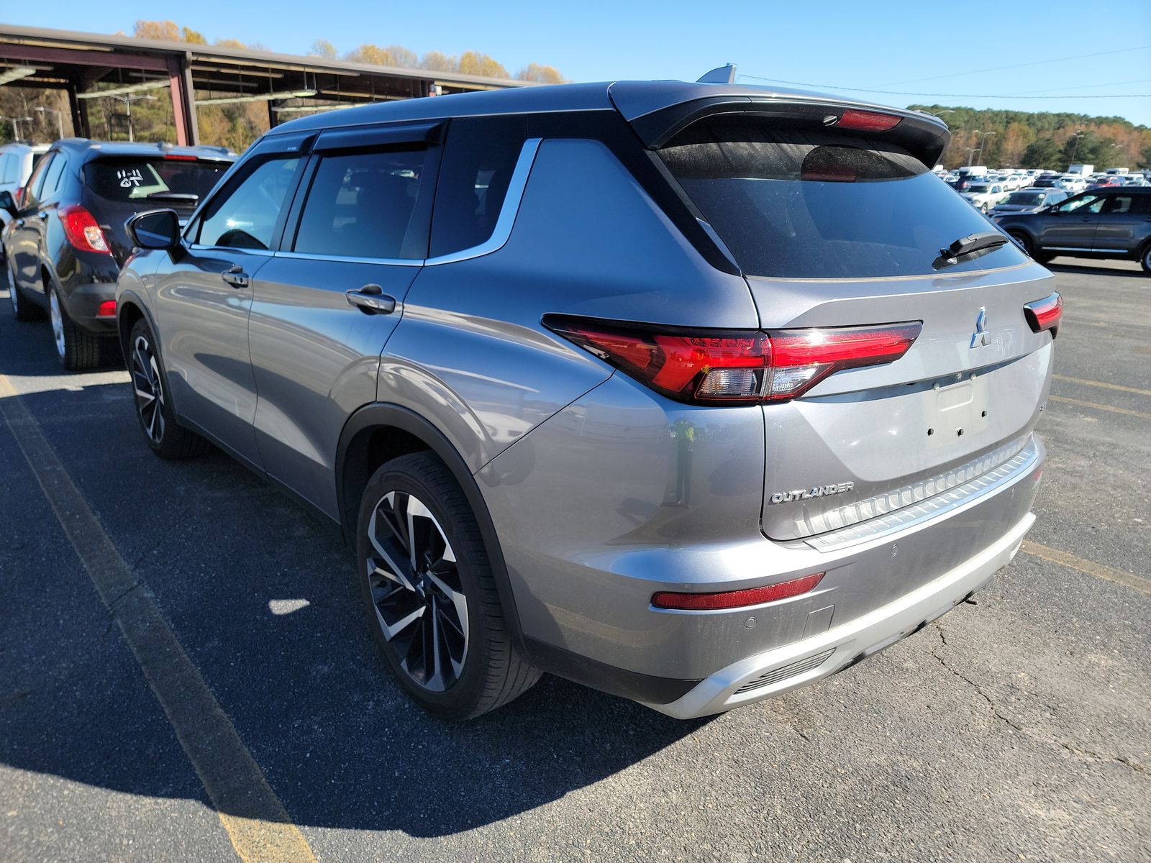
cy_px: 432
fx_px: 798
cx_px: 576
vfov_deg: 56.8
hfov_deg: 71.6
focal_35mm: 24
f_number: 1.8
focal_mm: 6.7
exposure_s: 1/472
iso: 50
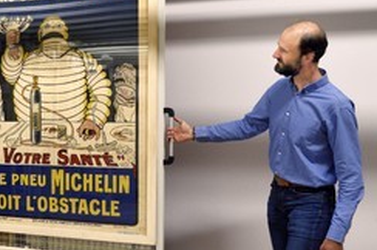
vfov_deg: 26.9
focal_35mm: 50
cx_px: 114
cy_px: 148
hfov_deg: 39.0
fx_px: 523
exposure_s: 1/30
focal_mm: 29
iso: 1600
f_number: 6.3
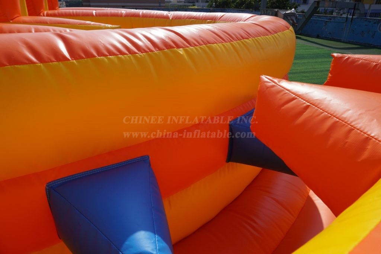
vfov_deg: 53.1
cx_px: 190
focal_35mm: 24
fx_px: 254
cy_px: 127
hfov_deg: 73.7
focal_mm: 16
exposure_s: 1/400
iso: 100
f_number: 8
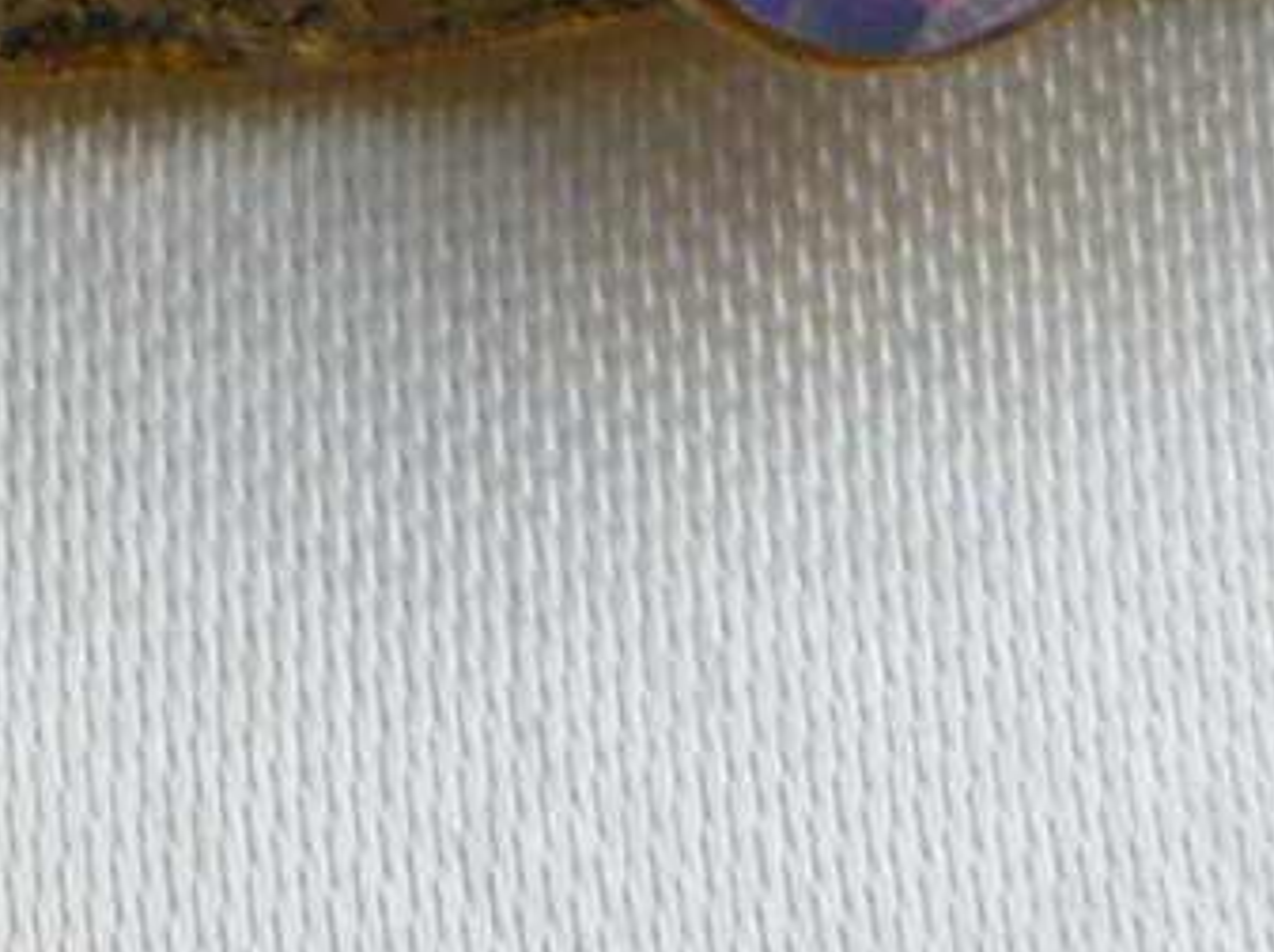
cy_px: -1303
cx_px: -801
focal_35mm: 219
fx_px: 8051
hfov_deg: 8.8
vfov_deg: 6.5
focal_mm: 6
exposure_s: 1/200
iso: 100
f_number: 2.8
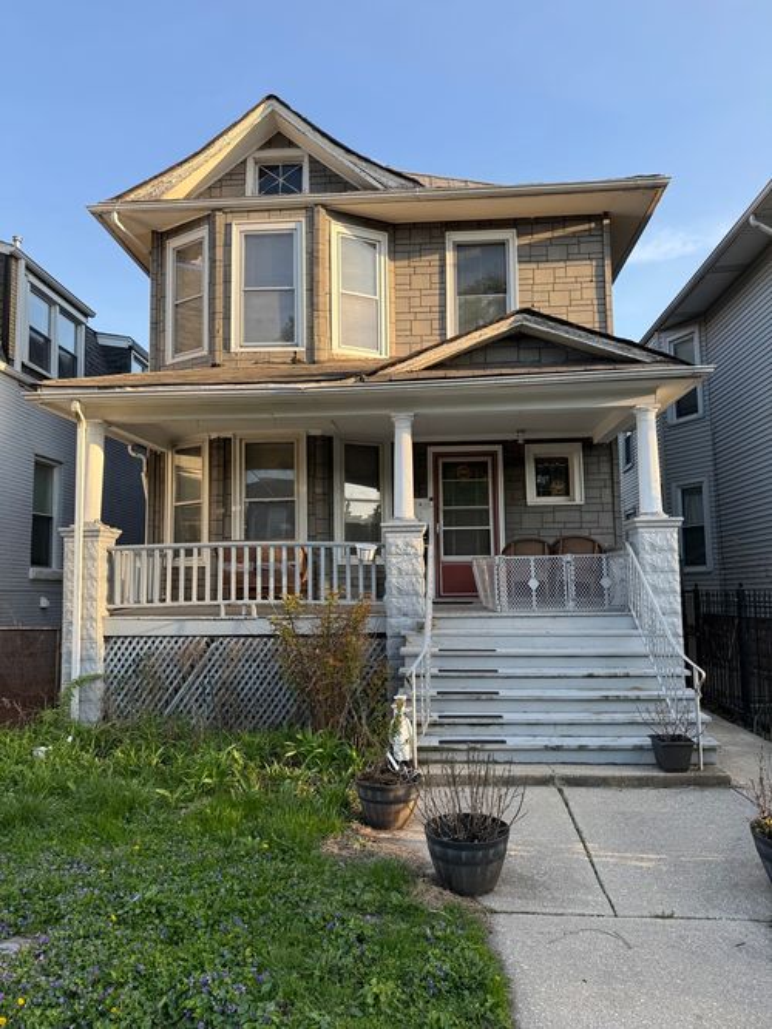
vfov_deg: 71.6
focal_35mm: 24
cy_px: 514
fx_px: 714
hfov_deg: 56.8
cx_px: 386
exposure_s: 1/728
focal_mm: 6.76
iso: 80
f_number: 1.78
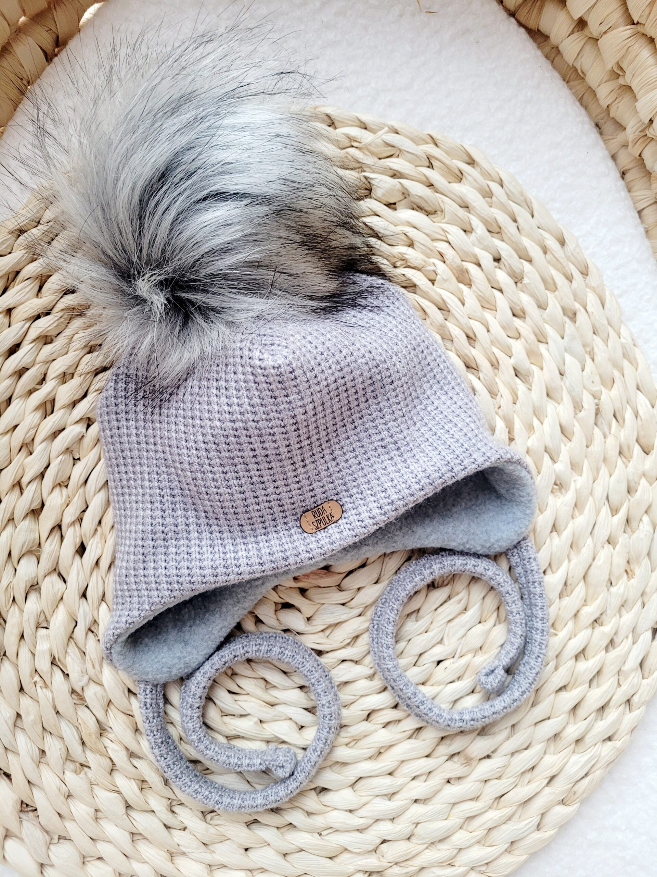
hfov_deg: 53.1
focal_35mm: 26
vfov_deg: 67.3
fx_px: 658
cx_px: 328
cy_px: 438
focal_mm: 5.4
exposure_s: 1/100
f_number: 1.8
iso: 200
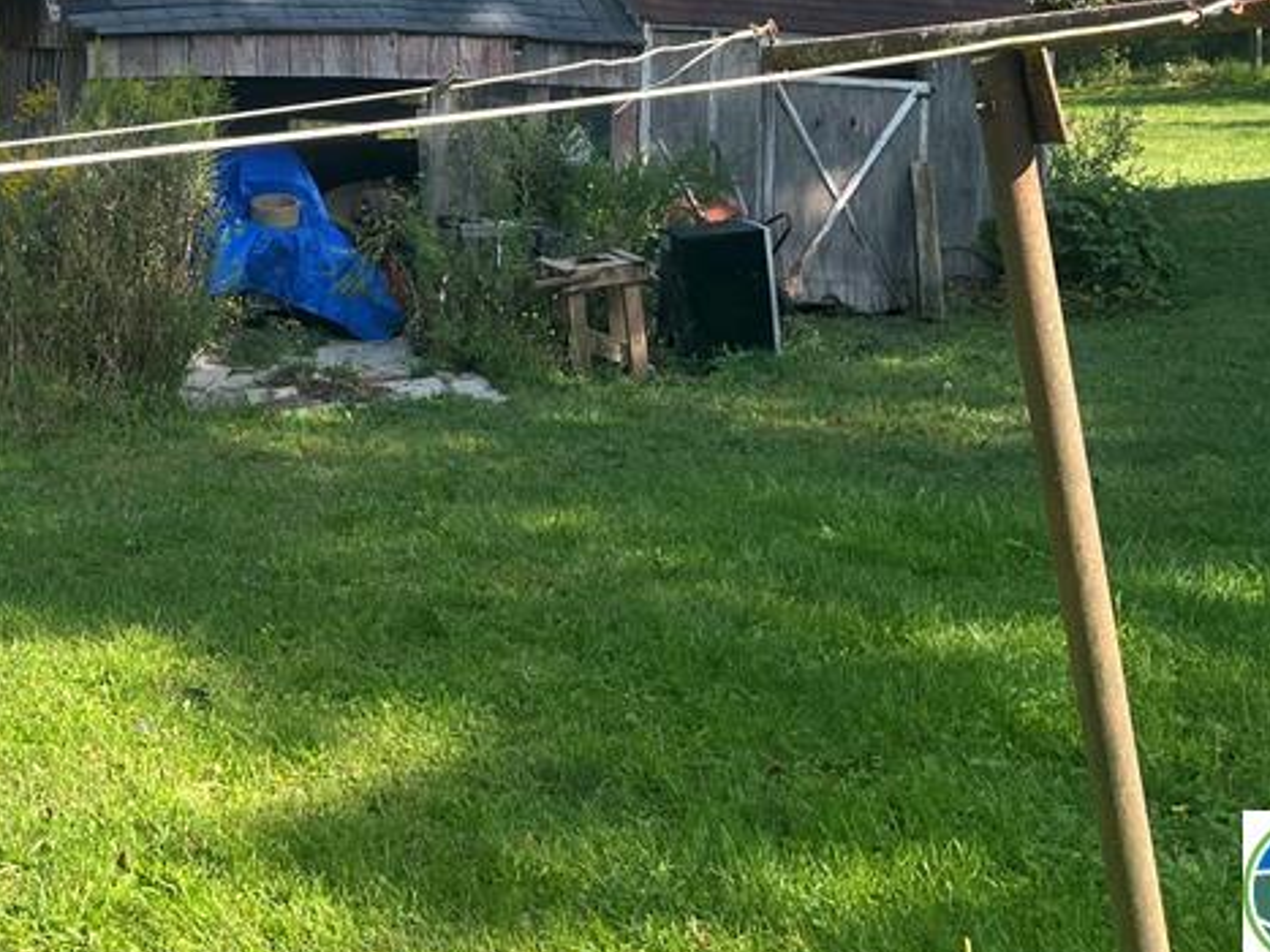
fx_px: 2091
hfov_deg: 33.4
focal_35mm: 57
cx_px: 405
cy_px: -52
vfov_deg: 24.2
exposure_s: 1/1212
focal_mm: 5.1
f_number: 1.6
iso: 50
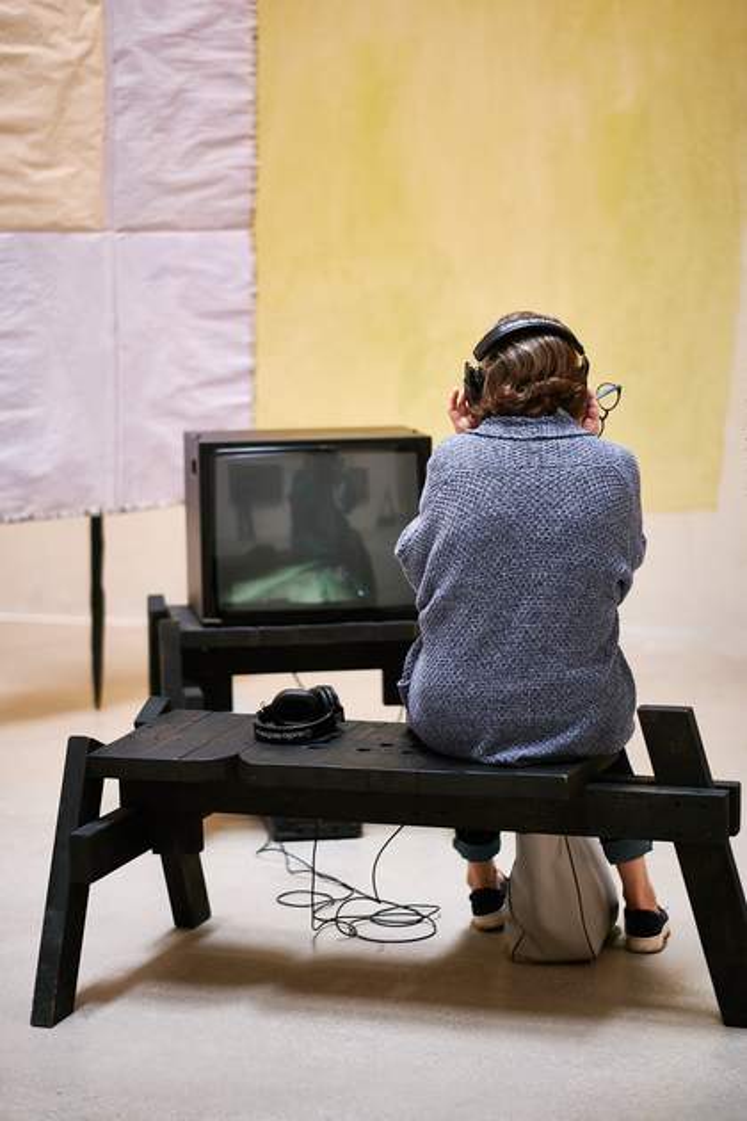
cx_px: 374
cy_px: 560
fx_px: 2614
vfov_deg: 24.2
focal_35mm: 84
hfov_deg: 16.3
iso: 320
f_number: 1.2
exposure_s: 1/125
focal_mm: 56
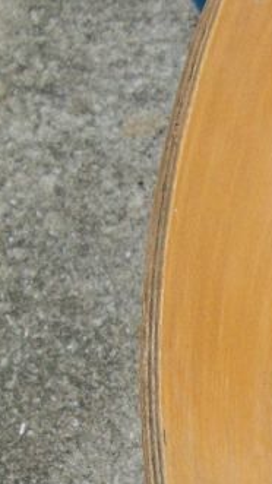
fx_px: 1732
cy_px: 535
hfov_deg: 8.8
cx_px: 411
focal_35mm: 135
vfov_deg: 15.5
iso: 80
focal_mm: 5.7
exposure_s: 1/400
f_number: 2.9
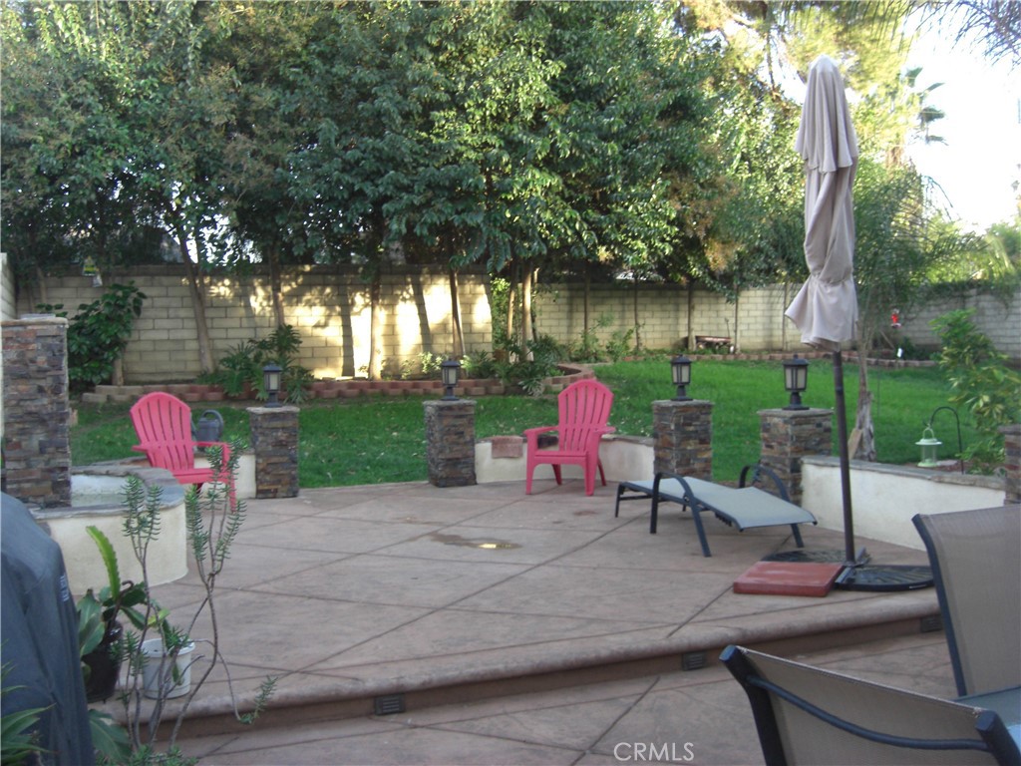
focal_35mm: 38
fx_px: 1121
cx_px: 510
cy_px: 383
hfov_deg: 49.0
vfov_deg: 37.7
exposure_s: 1/100
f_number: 2.8
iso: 200
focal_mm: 7.9
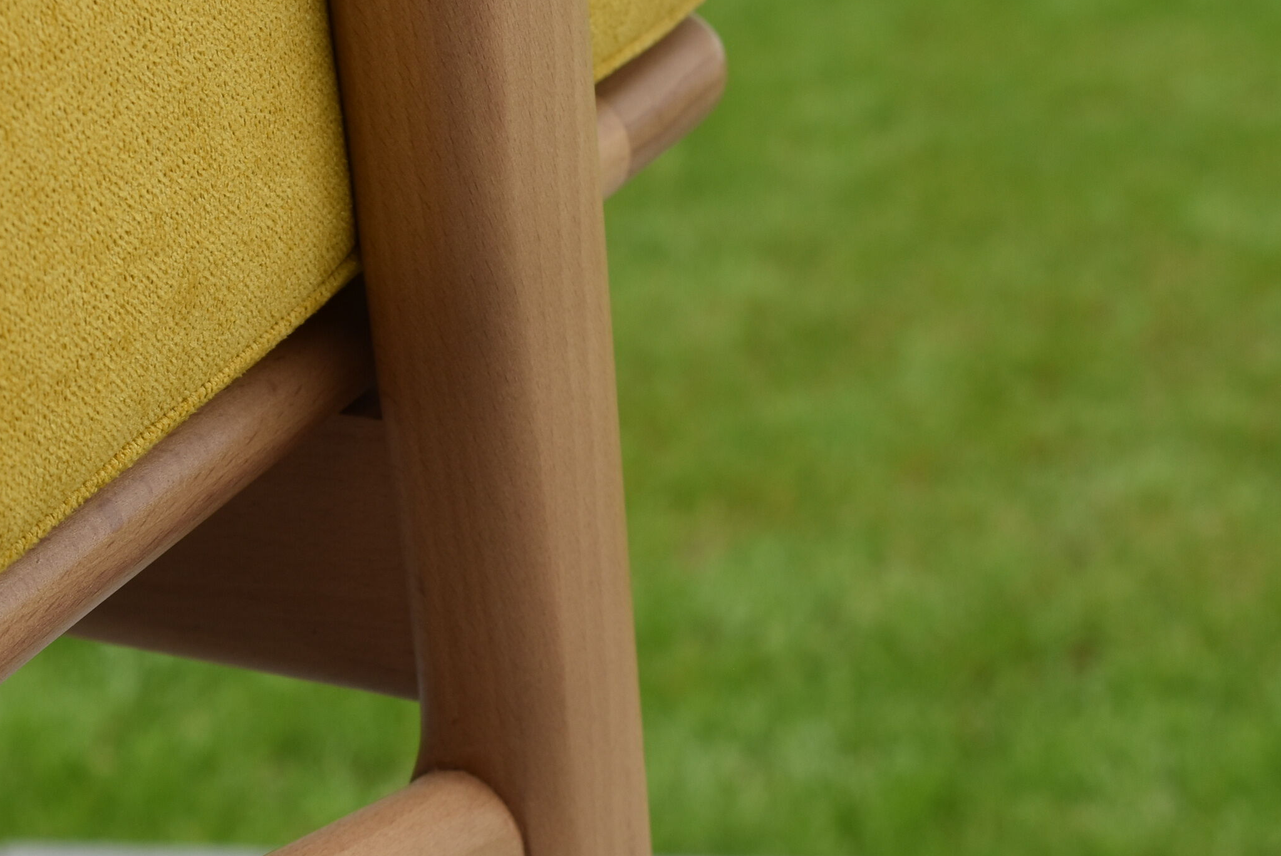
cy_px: 411
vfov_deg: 11.4
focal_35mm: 121
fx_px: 4299
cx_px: 489
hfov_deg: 16.9
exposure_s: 1/250
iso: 400
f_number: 8
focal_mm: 55
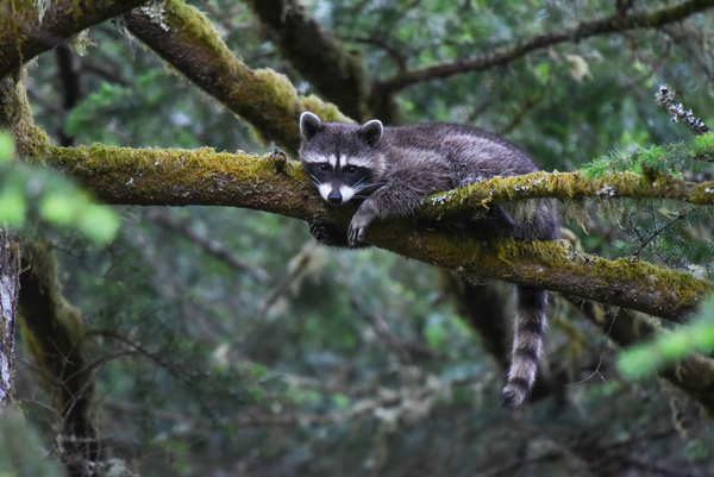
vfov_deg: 4.1
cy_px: 238
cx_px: 357
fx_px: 6748
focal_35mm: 340
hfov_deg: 6.1
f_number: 5
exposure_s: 1/125
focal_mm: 340
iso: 3200
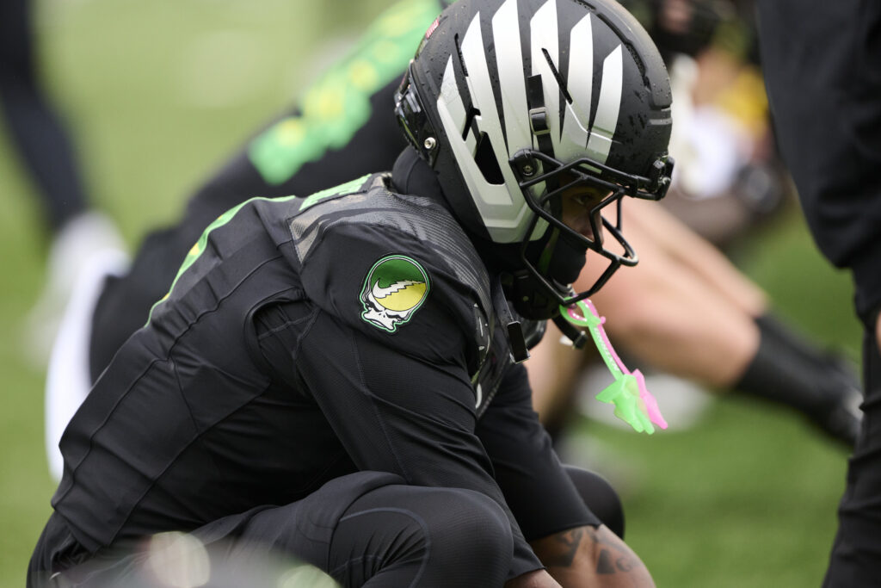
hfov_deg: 5.2
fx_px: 9790
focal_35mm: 400
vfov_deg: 3.4
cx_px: 440
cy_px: 294
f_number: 2.8
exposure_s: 1/1919
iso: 1250
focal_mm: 400
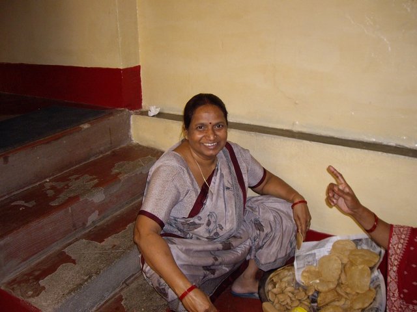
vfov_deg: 37.7
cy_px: 156
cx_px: 208
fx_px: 458
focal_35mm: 38
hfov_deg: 49.0
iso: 200
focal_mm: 6.2
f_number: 2.7
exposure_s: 1/40
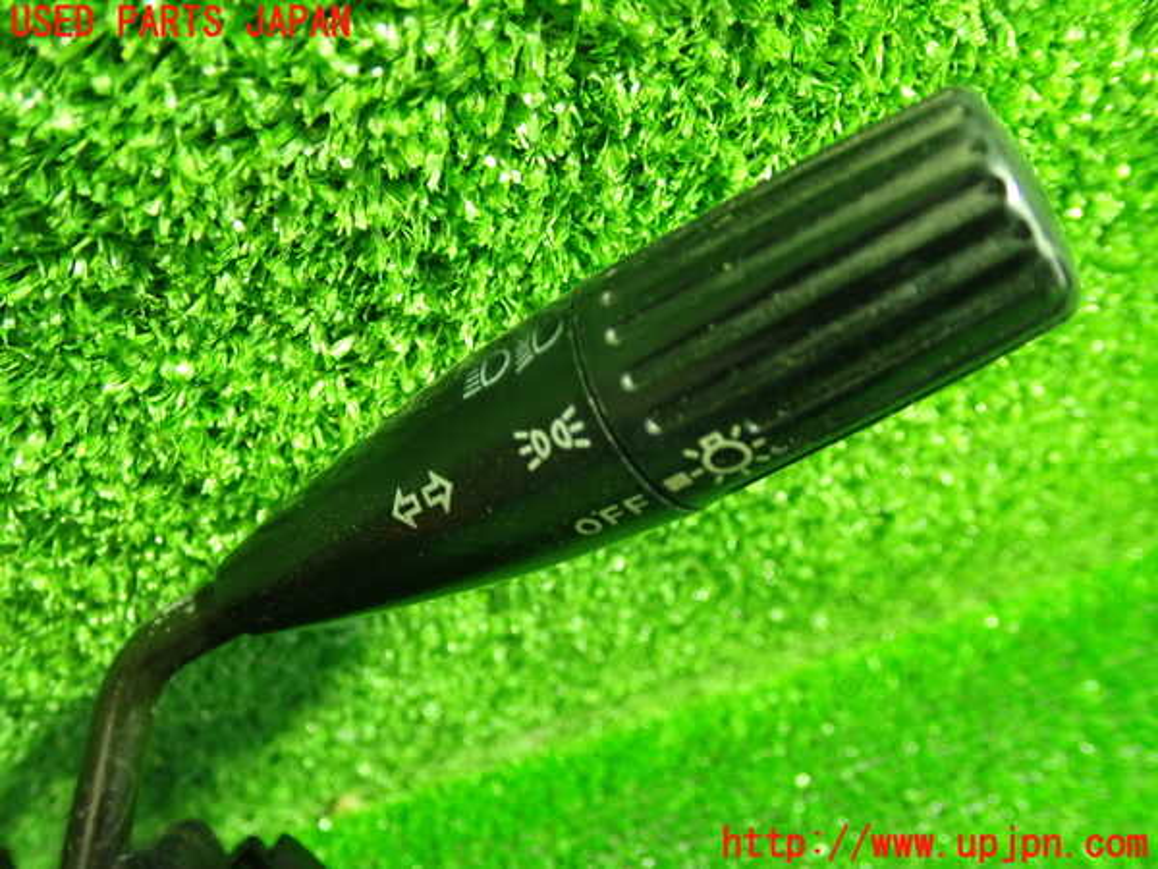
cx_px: 579
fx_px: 1004
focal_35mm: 30
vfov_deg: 46.8
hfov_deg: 60.0
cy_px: 434
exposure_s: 1/30
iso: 800
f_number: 2.3
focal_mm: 5.4
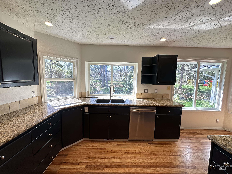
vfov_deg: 85.7
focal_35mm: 14
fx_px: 94
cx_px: 116
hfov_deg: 102.1
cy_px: 87
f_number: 2.2
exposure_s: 1/125
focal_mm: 2.22
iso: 40
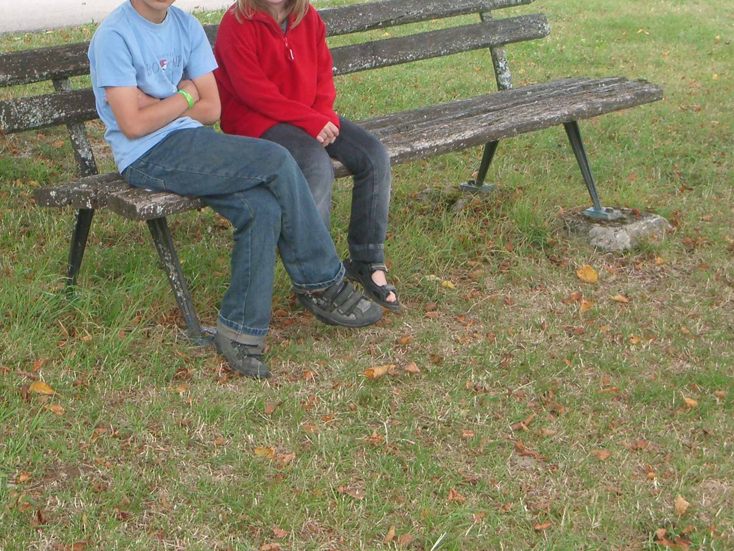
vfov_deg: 16.9
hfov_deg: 22.5
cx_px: 284
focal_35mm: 87
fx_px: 1845
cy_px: 176
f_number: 3.5
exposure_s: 1/125
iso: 80
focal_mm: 10.2
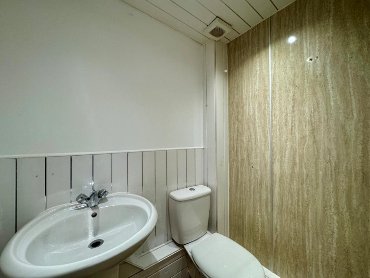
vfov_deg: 85.7
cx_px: 185
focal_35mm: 14
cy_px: 139
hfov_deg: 102.1
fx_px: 150
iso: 125
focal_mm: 2.22
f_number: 2.2
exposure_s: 1/100
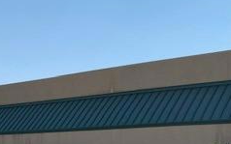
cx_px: 25
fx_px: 466
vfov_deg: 16.5
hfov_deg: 26.9
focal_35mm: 74
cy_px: 194
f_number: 1.8
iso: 32
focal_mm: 4.25
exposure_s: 1/3401
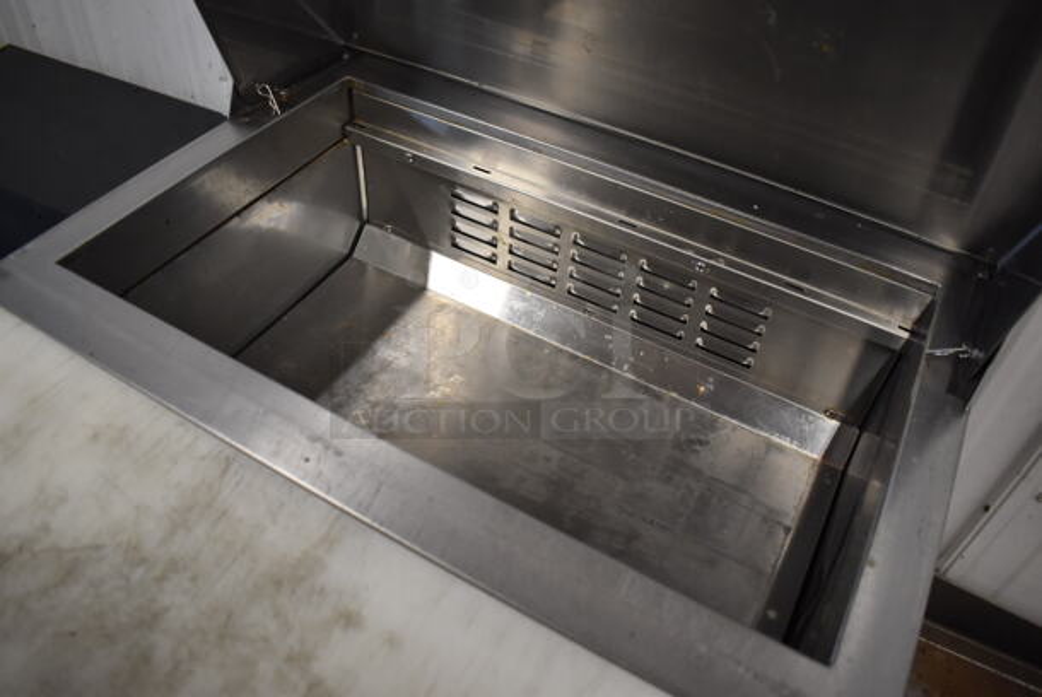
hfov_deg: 67.3
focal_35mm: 27
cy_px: 348
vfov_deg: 48.0
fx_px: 782
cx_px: 521
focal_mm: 18
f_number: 3.5
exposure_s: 1/125
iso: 1600
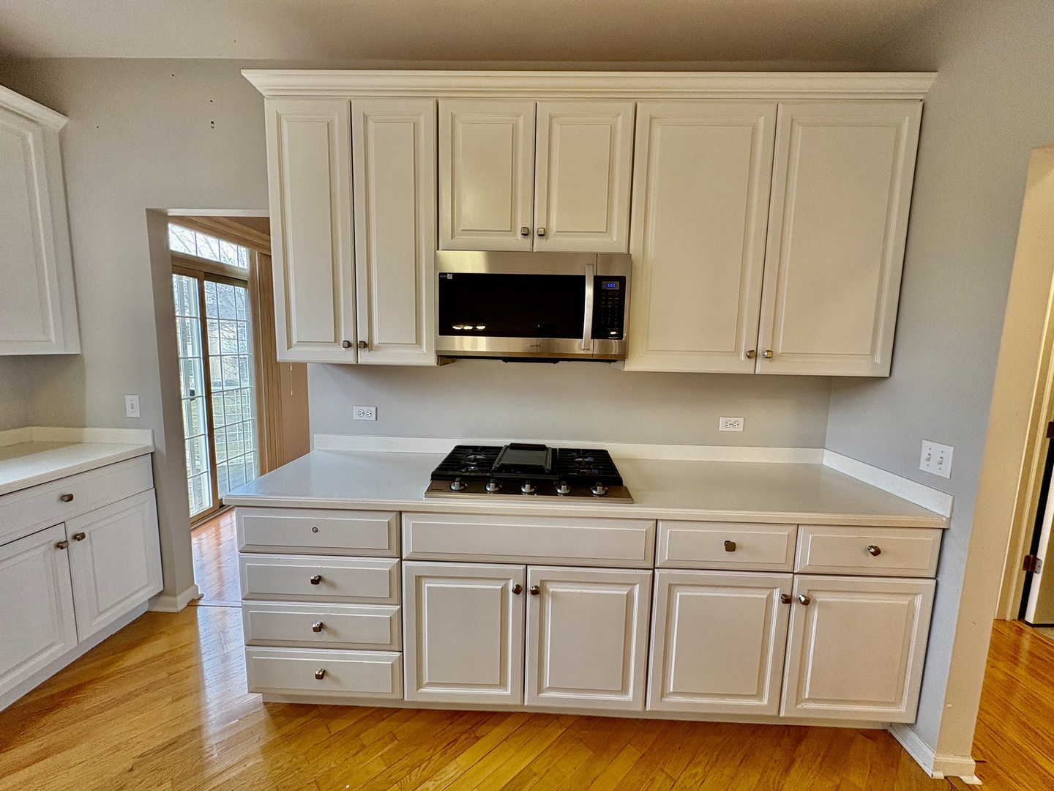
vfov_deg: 85.7
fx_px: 426
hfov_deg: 102.1
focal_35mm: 14
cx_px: 527
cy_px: 396
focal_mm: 2.22
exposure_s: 1/60
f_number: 2.2
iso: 160
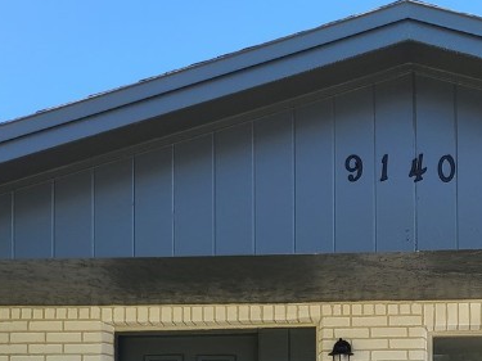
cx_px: 418
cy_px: 473
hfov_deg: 26.6
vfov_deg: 19.1
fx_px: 988
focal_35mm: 71
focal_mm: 5.4
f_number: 1.8
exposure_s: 1/831
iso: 40
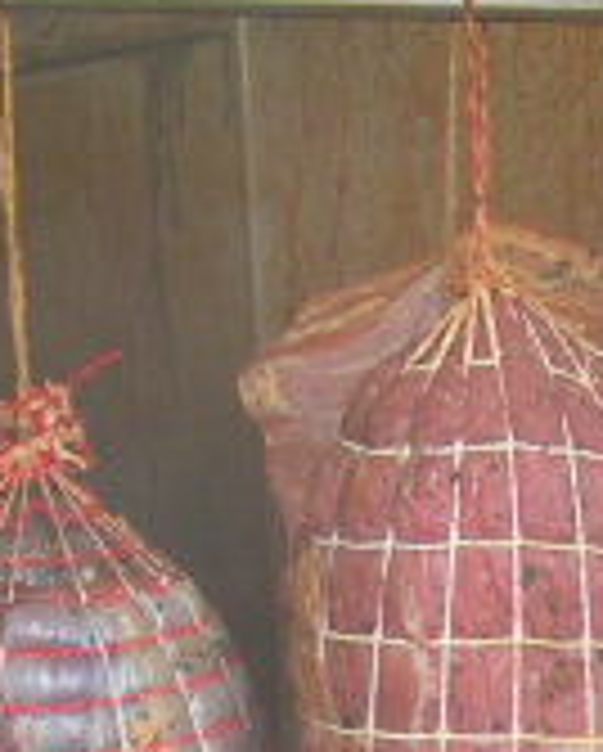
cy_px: 946
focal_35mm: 142
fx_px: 3162
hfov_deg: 10.8
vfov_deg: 13.1
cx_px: 626
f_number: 2.8
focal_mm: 5.8
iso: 160
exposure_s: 1/40
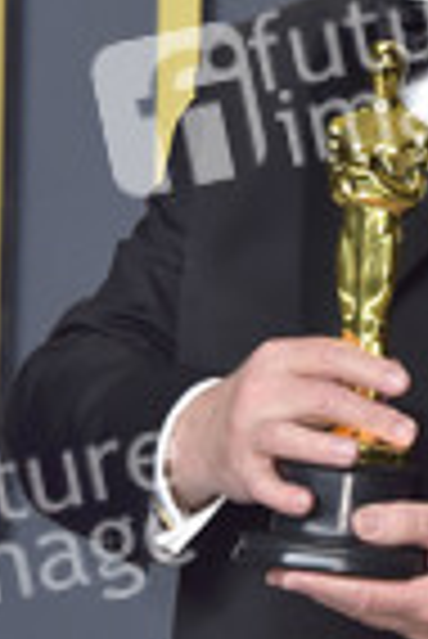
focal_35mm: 409
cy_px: 315
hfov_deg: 3.4
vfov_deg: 5.0
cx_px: 457
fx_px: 7276
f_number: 7.1
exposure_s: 1/250
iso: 640
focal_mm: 145
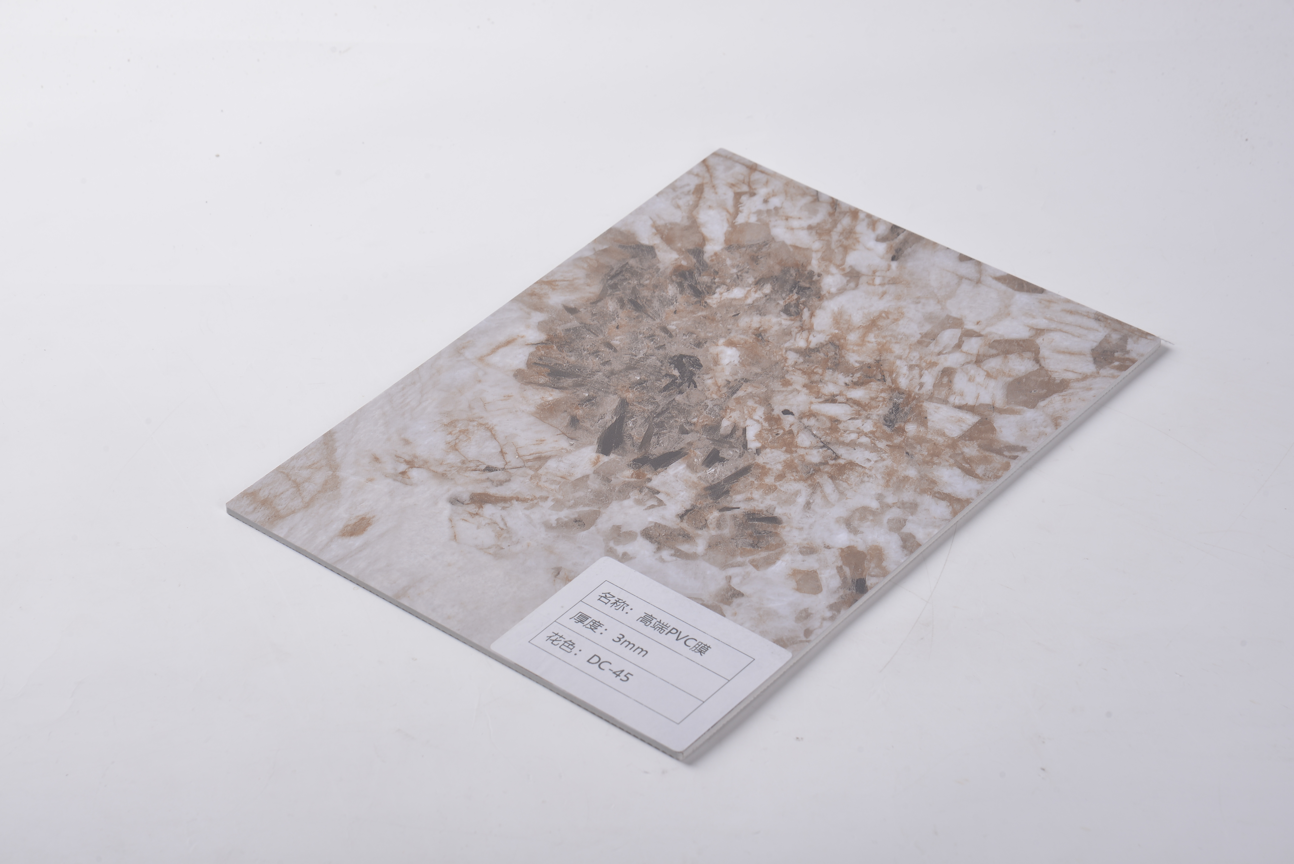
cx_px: 647
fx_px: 4027
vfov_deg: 12.2
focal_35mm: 112
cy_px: 432
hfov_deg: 18.3
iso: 200
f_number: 11
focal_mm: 112
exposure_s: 1/125
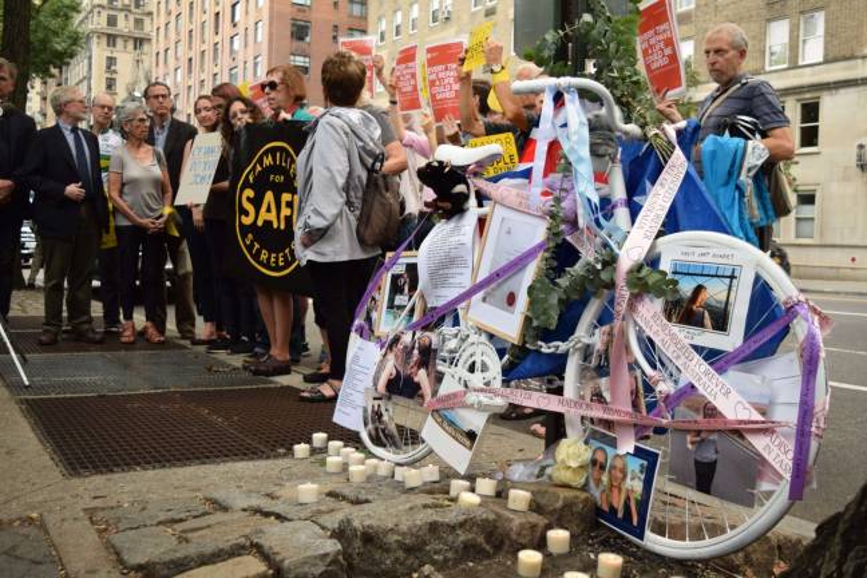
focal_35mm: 36
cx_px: 434
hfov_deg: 53.1
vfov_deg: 36.9
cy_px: 289
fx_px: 867
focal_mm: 24
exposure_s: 1/80
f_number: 4.5
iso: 400
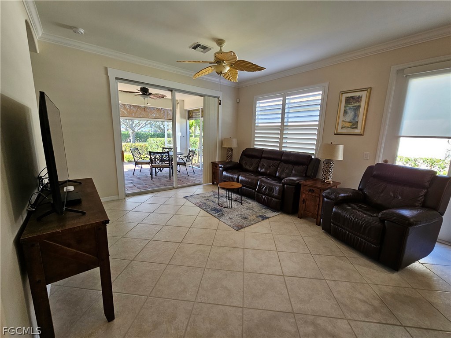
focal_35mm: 13
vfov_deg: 89.9
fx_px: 169
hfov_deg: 106.2
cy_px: 169
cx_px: 226
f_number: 2.2
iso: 100
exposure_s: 1/60
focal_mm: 2.2
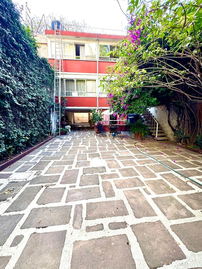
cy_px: 134
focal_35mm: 14
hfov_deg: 85.7
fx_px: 109
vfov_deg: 102.1
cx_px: 101
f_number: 2.2
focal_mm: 2.22
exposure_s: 1/99
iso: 50
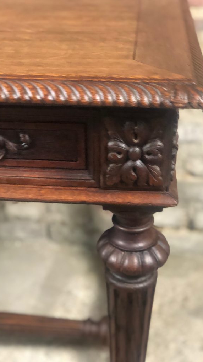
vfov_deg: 36.6
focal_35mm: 57
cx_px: 93
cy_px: 180
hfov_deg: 21.1
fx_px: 546
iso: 160
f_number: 2.4
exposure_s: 1/14
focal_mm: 6
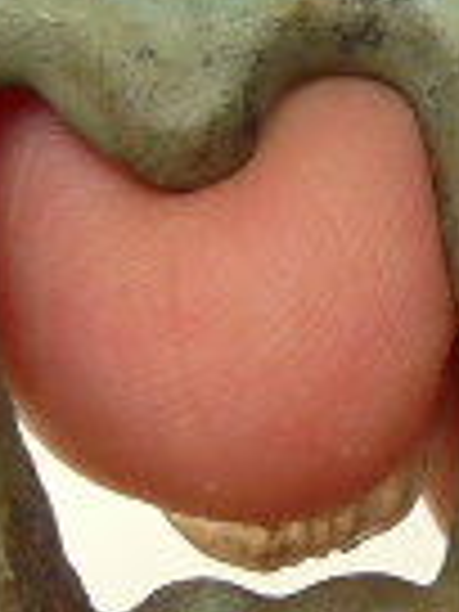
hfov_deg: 11.1
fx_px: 2334
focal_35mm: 132
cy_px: 328
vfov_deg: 14.9
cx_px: 446
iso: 100
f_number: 2.8
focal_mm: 4.6
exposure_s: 1/125
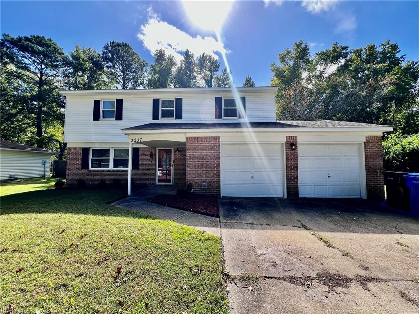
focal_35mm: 13
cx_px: 210
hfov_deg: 106.2
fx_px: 157
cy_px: 157
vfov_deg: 89.9
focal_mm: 1.57
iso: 32
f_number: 1.8
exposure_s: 1/570
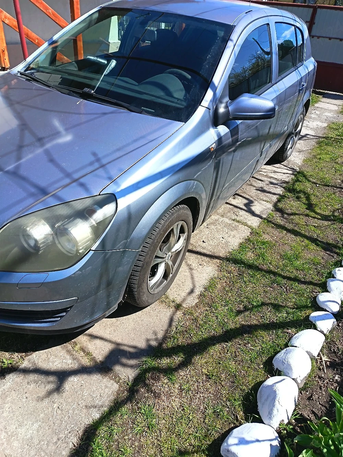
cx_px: 172
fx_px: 317
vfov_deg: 71.6
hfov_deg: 56.8
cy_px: 228
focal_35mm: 24
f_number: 1.75
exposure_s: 1/714
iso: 100
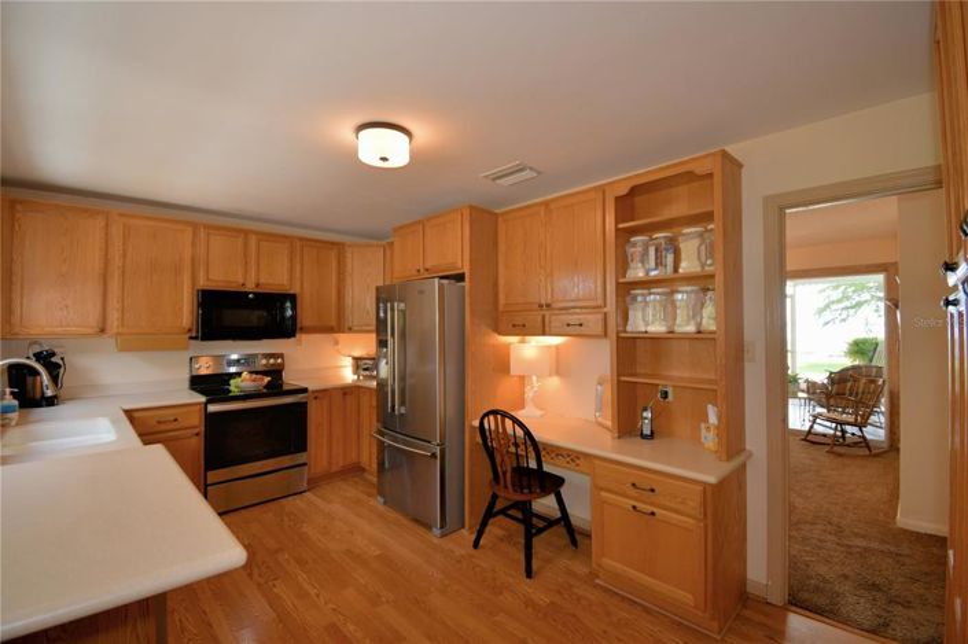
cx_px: 484
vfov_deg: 77.2
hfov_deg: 100.4
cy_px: 322
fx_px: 403
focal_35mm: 15
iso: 200
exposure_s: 1/40
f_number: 4.5
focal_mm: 10
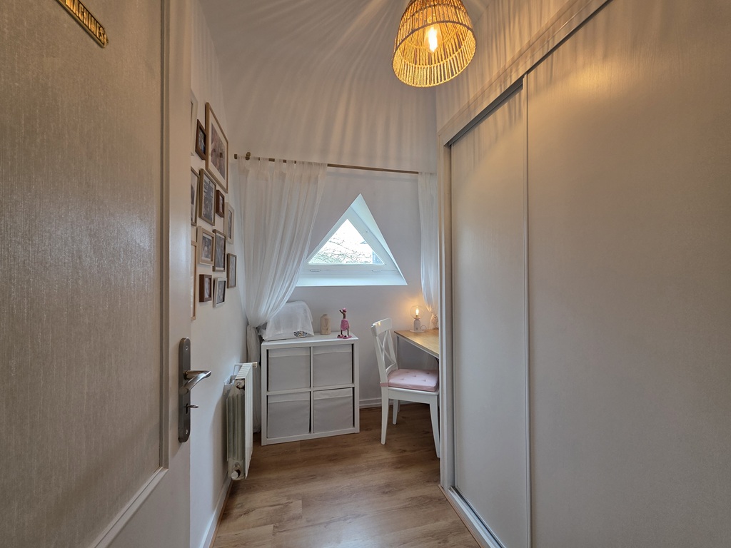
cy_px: 274
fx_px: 275
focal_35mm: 13
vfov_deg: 89.9
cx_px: 366
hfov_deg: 106.2
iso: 100
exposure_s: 1/100
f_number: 1.9
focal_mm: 2.2
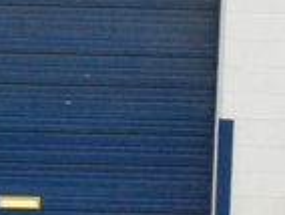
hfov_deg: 5.8
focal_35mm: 337
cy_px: 197
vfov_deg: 4.4
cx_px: -181
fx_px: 2779
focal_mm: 52
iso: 1600
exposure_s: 1/640
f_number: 11
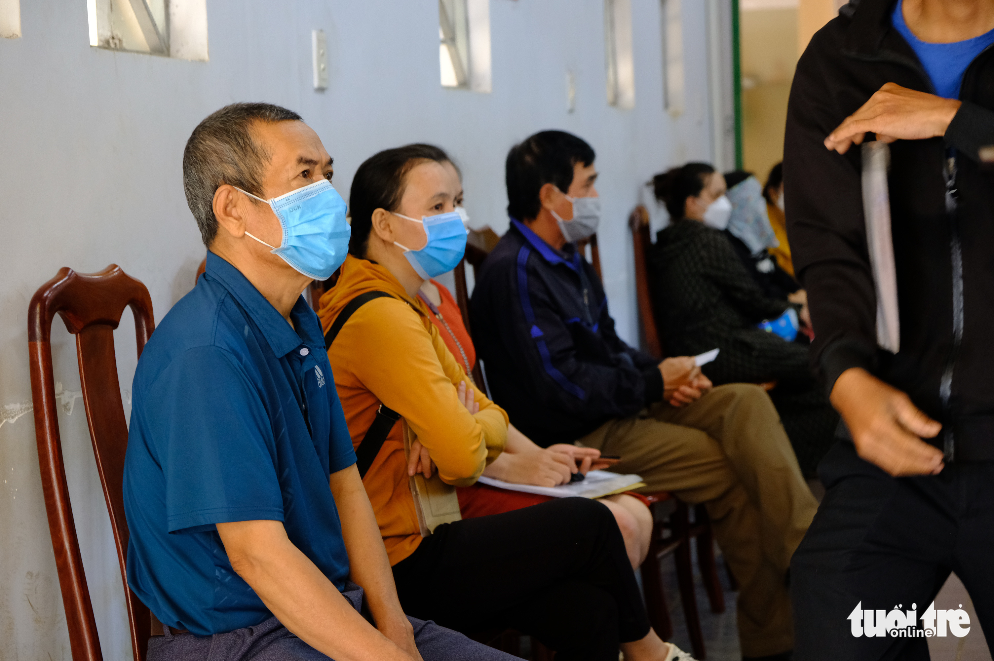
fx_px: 2290
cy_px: 330
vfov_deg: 16.4
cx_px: 497
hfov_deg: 24.5
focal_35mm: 83
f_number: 4
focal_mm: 55
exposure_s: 1/100
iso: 1600
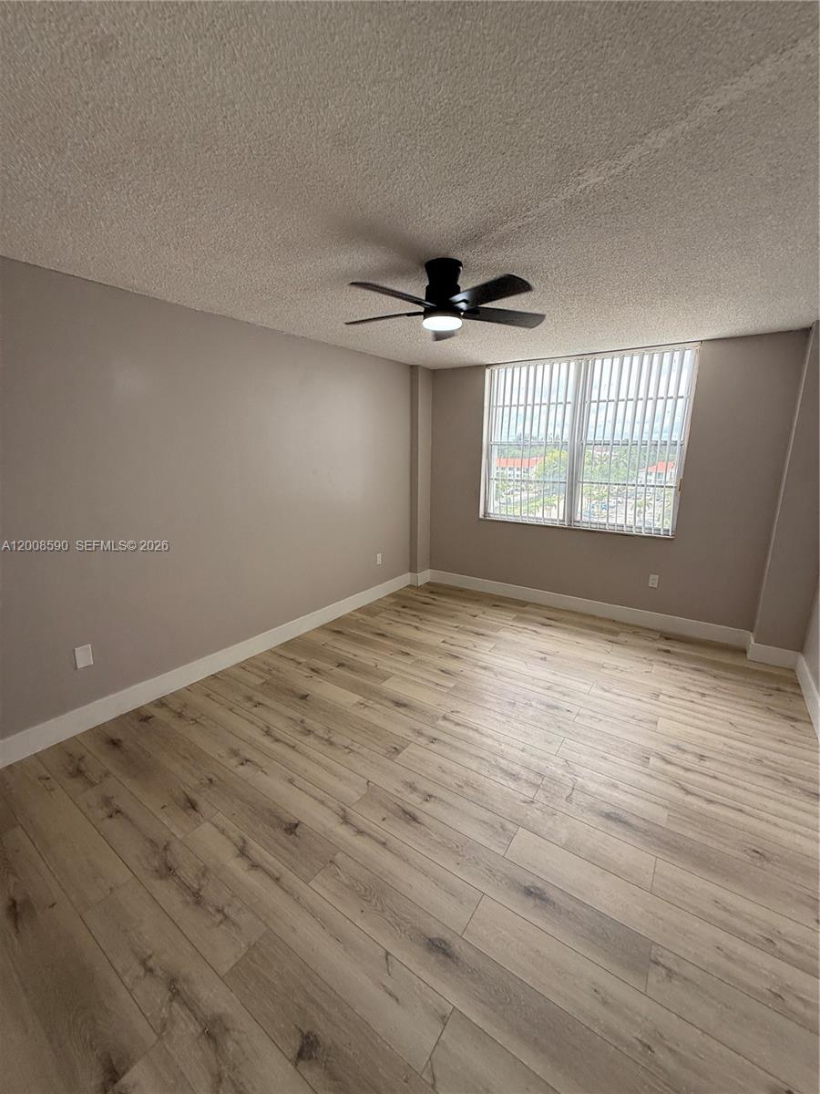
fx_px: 442
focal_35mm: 14
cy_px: 547
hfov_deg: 85.7
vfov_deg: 102.1
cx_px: 410
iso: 64
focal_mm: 2.22
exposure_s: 1/155
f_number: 2.2
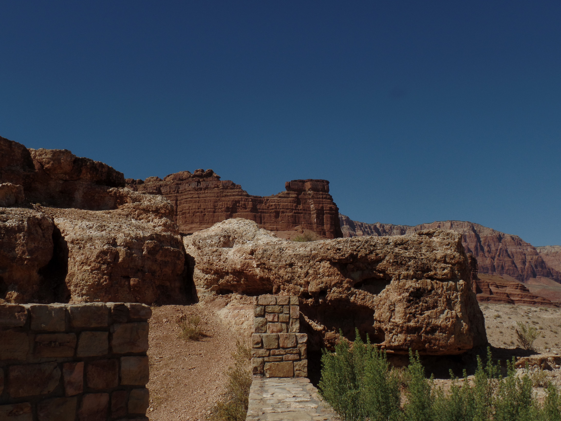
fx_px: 681
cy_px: 210
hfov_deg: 44.8
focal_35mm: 42
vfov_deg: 34.3
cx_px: 280
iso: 80
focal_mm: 7.5
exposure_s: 1/2000
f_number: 4
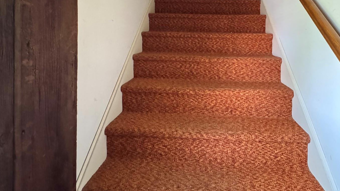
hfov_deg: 78.0
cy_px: 39
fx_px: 207
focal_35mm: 23
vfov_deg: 47.0
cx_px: 201
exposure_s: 1/40
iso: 1250
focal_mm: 2.22
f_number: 2.2
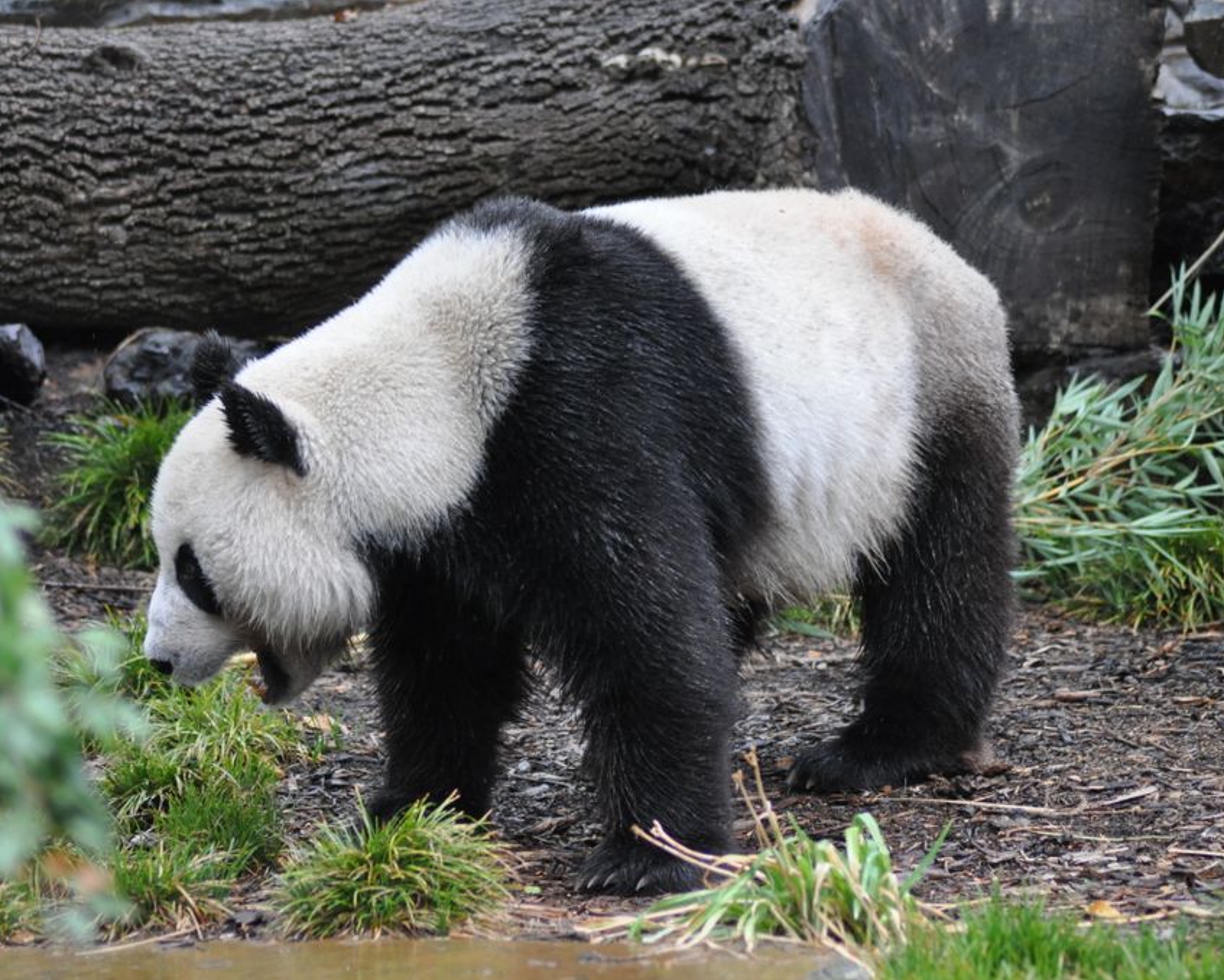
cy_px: 490
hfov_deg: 6.7
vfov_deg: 5.4
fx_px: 10472
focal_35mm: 289
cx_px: 566
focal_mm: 170
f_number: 4.5
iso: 1000
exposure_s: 1/500
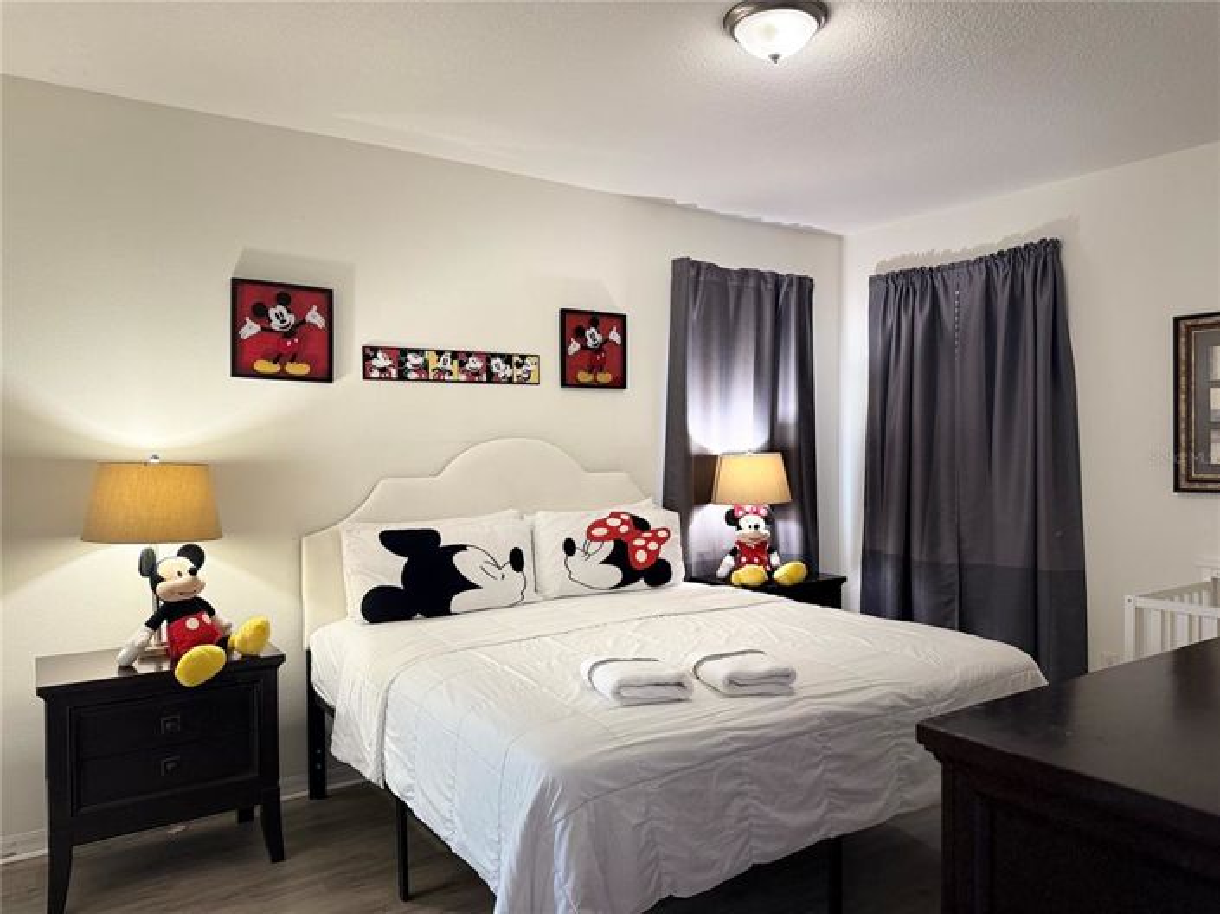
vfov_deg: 56.8
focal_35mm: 24
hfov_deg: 71.6
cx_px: 610
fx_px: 845
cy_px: 457
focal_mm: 6.76
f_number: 1.78
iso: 320
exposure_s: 1/60
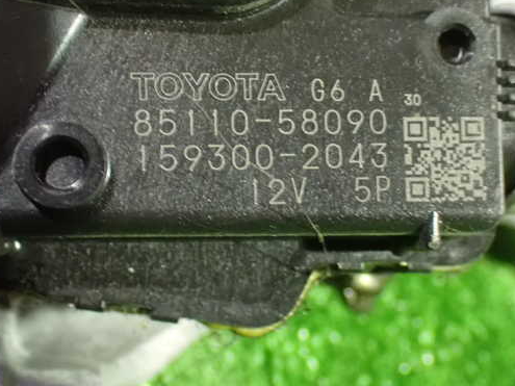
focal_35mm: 57
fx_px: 848
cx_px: 299
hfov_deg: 33.7
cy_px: 187
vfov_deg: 25.6
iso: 1600
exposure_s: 1/15
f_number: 3.1
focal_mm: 8.4
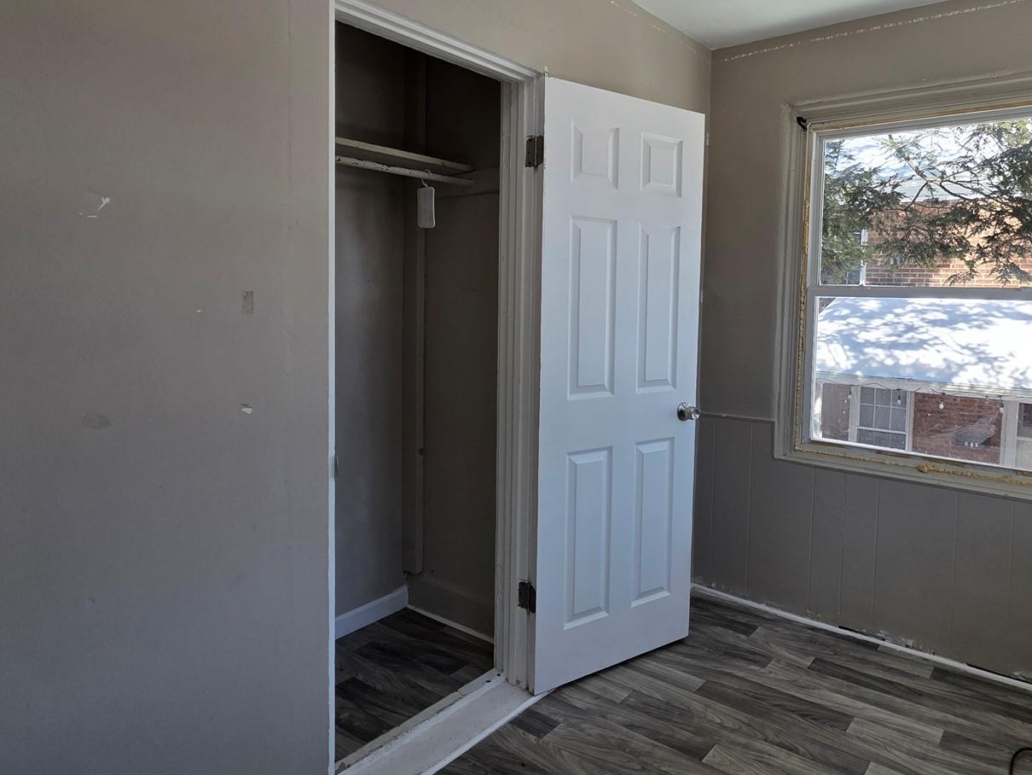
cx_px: 600
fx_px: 656
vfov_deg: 60.9
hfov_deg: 75.8
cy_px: 340
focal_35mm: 22
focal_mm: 2.2
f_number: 1.9
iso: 40
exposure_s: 1/408
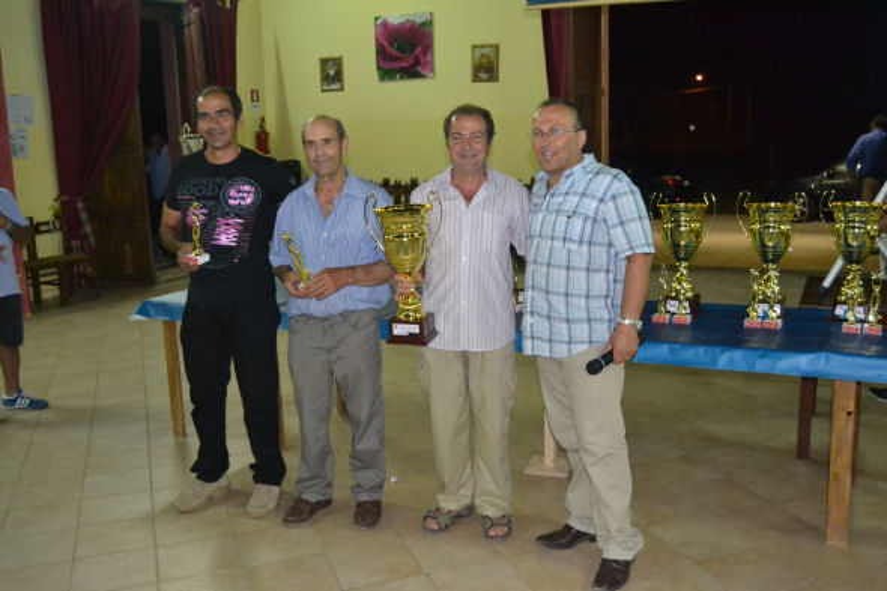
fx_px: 850
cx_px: 444
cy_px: 296
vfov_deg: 38.3
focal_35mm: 34
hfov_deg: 55.1
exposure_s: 1/60
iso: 3200
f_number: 3.8
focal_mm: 23
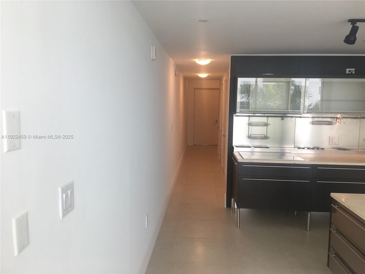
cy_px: 137
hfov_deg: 61.7
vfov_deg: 48.2
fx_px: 306
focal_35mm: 29
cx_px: 182
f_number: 2.2
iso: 32
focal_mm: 4.15
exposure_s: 1/60
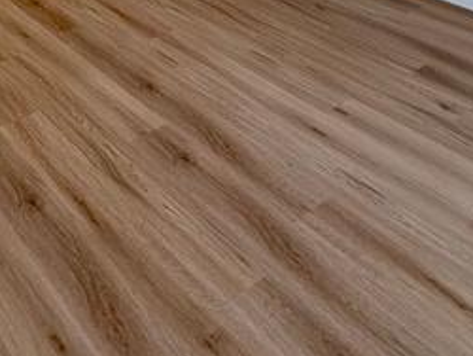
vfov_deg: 24.4
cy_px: -205
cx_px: -4
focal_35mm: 43
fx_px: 588
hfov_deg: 38.7
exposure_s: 1/120
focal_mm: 2.22
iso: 64
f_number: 2.2
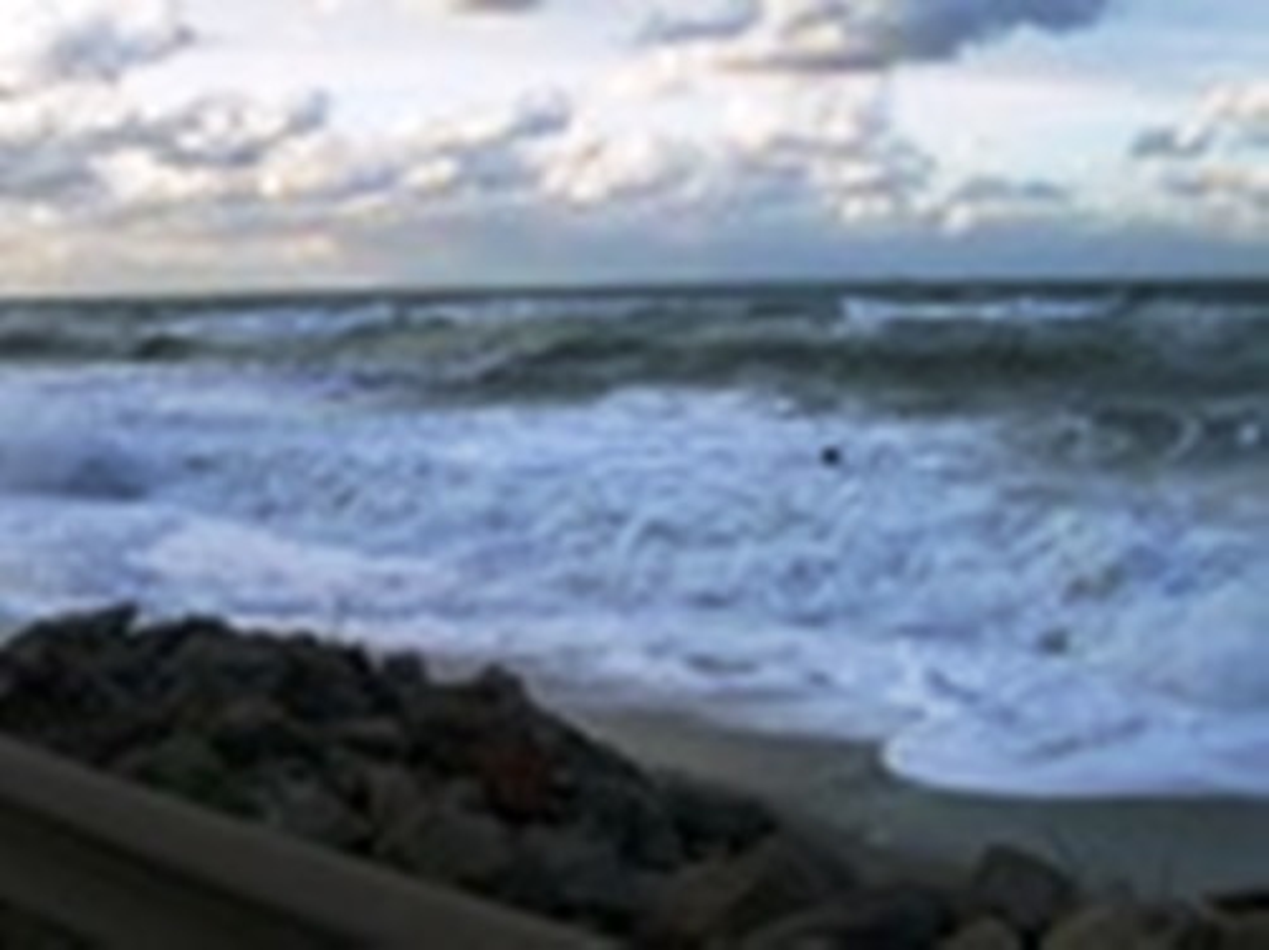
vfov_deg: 33.6
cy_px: 475
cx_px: 634
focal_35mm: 43
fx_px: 1576
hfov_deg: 43.9
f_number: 3
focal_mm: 7.2
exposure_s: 1/350
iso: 50
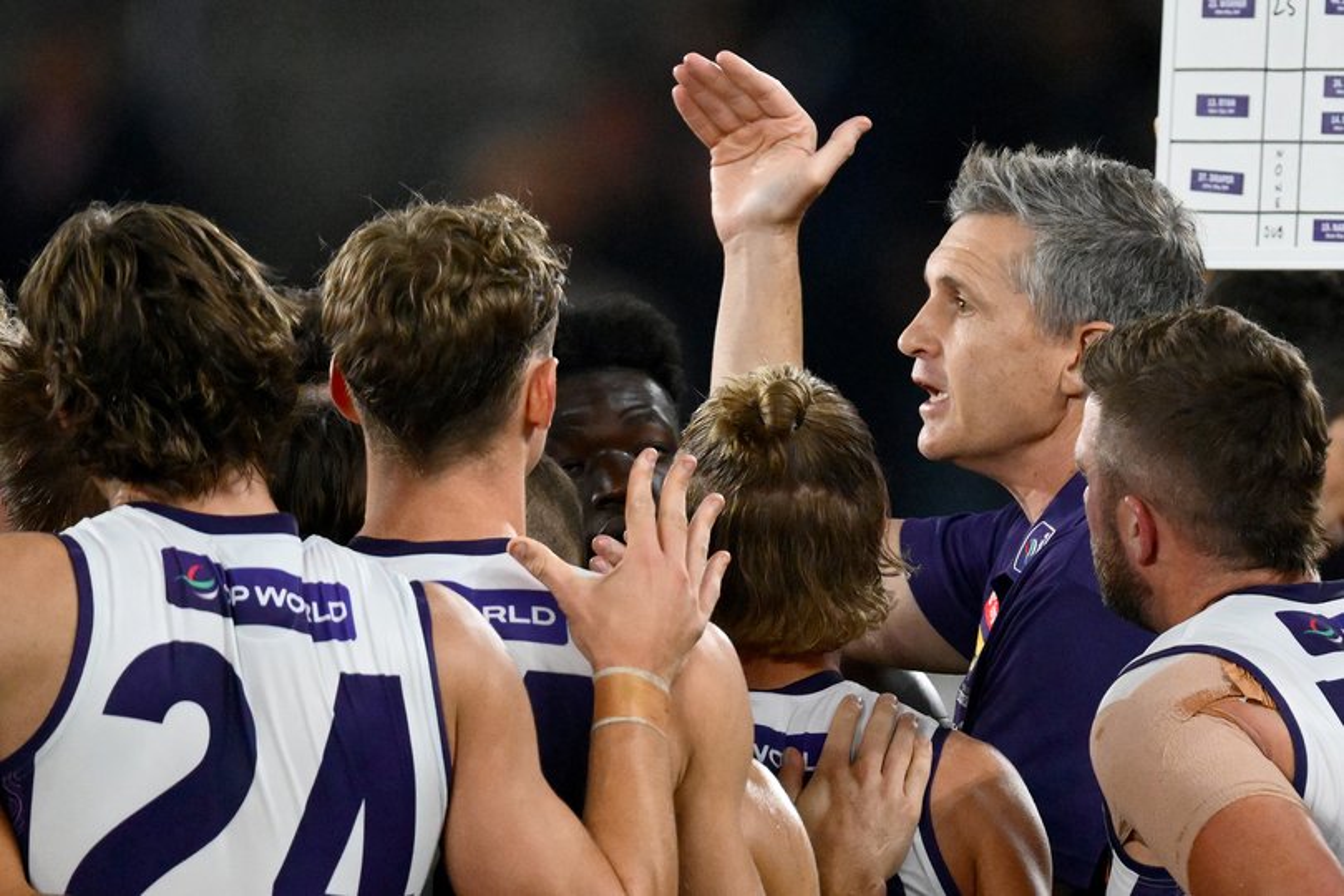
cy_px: 448
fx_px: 31358
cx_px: 672
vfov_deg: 1.6
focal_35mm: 840
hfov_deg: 2.5
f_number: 5.6
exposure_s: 1/800
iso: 5000
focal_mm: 840
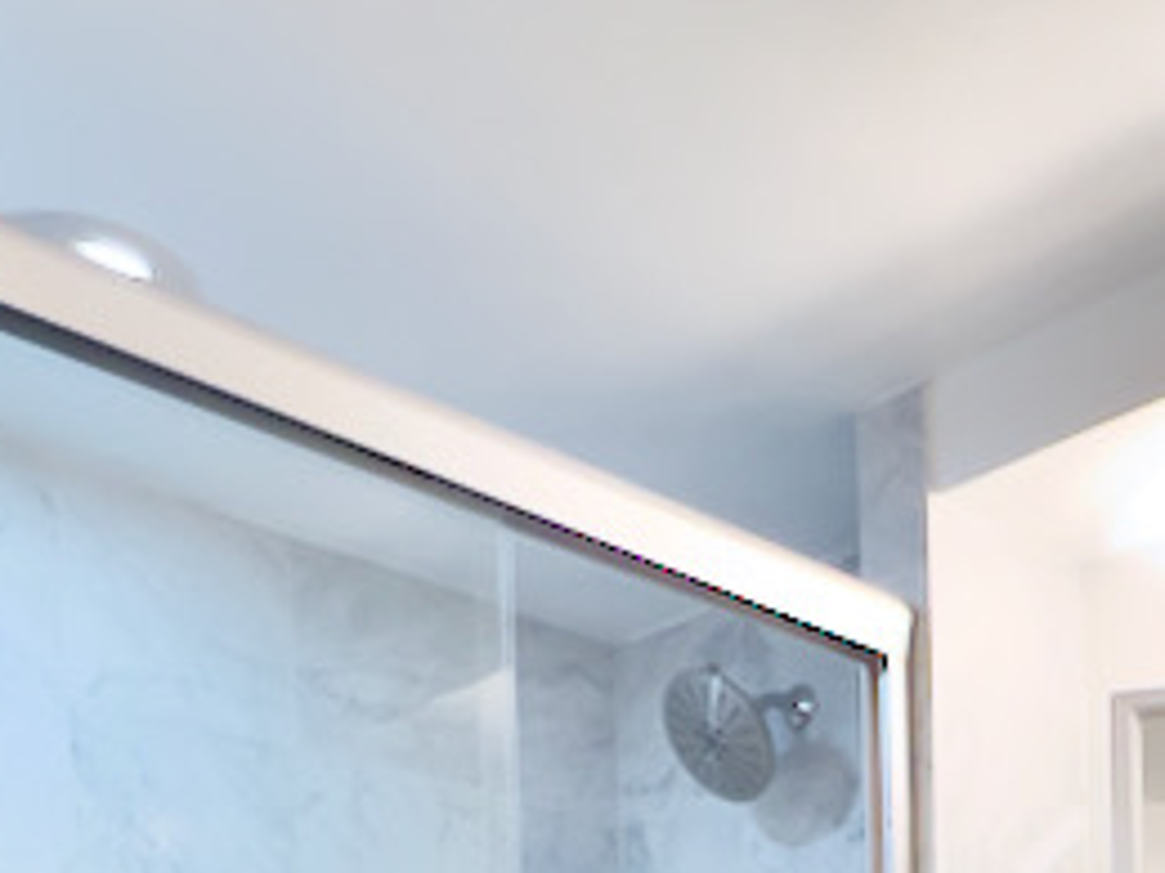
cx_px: 1026
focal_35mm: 50
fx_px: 1683
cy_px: 1374
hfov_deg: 36.1
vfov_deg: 22.7
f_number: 1.8
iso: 500
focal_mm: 1.57
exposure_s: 1/60
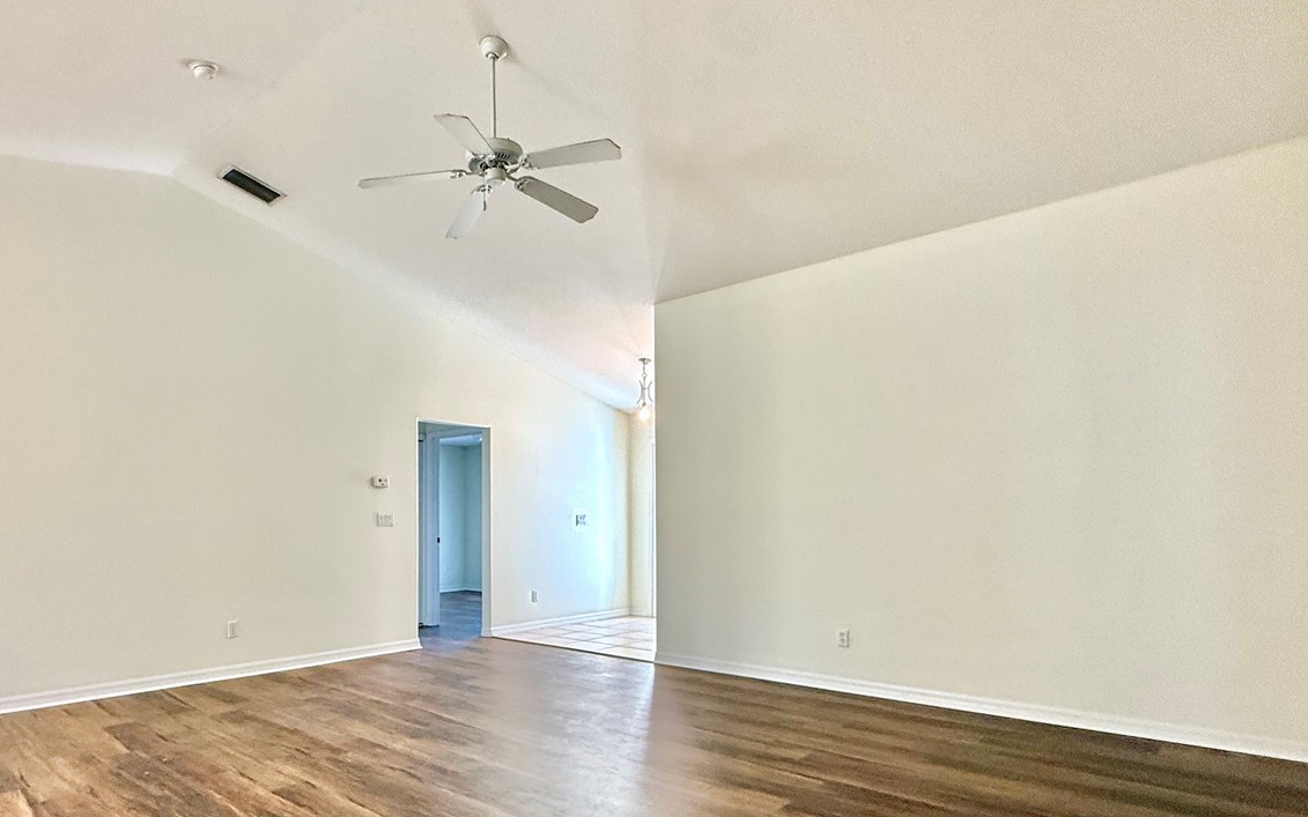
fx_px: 749
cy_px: 517
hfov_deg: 81.4
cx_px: 527
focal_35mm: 21
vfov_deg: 56.5
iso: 200
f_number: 2.2
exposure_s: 1/120
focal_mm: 2.22
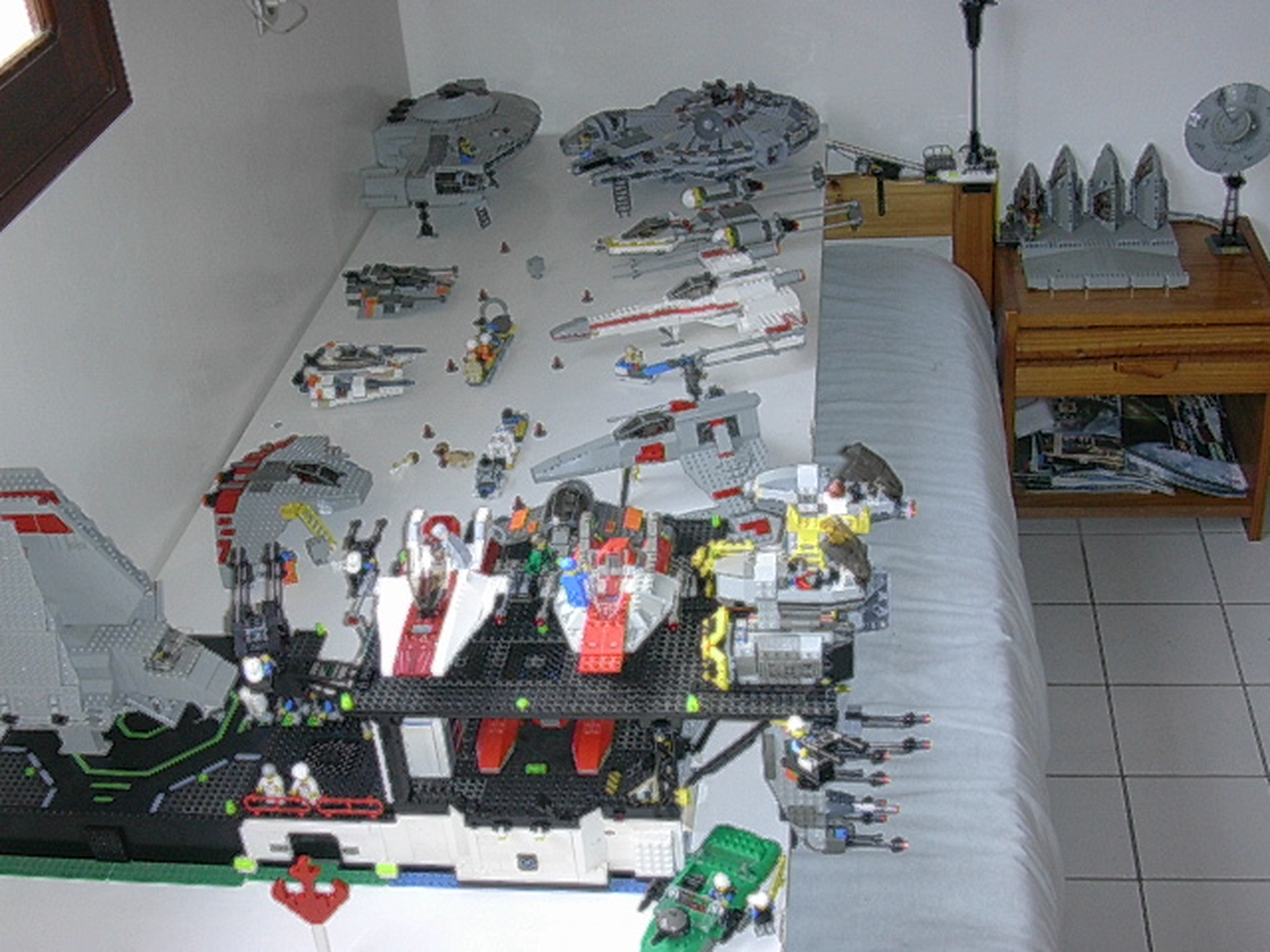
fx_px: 1651
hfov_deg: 42.1
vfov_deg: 32.2
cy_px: 476
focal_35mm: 45
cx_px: 635
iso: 70
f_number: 2.9
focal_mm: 6.7
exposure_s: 1/64
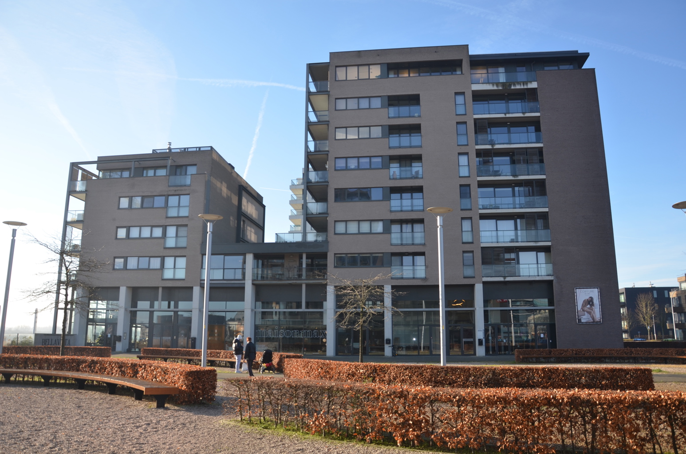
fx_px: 513
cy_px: 227
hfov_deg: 67.5
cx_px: 343
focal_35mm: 27
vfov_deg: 47.7
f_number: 5
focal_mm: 18
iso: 100
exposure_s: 1/250
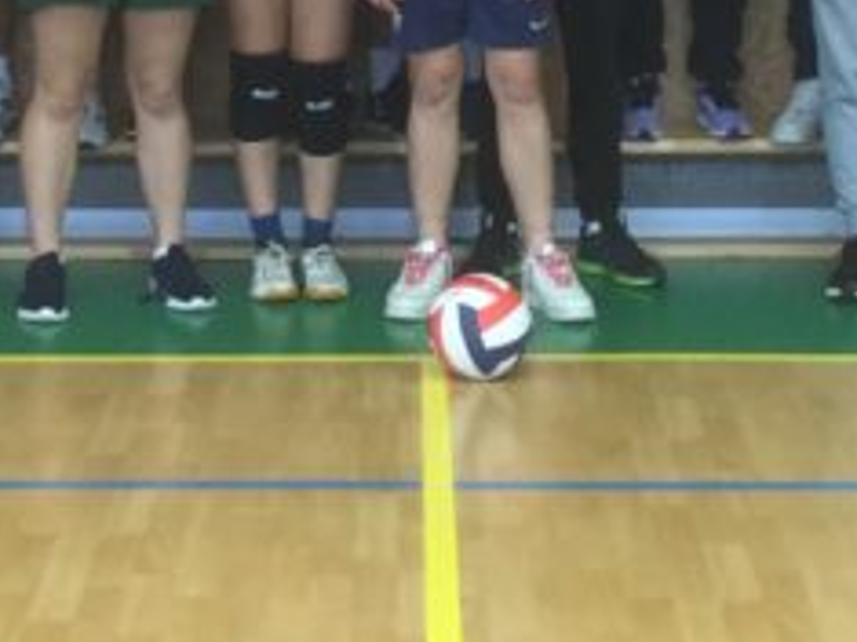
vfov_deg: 10.7
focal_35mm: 135
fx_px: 3341
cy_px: -248
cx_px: 288
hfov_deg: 14.6
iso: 80
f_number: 2.4
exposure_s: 1/33
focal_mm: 3.3
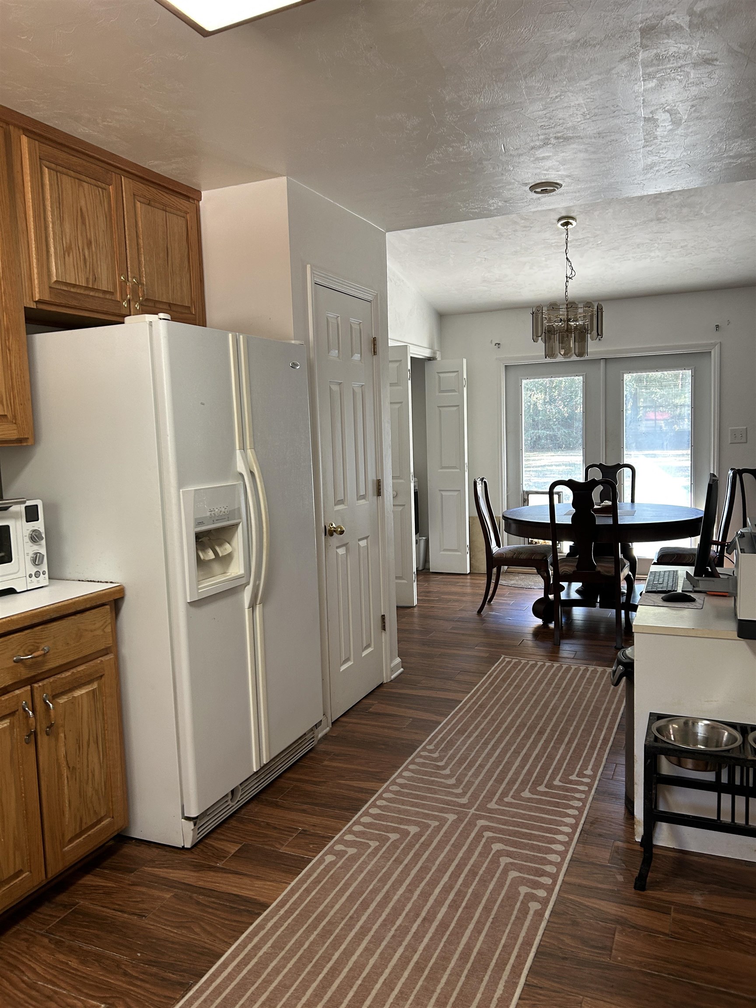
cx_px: 378
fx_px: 757
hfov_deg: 53.1
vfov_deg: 67.3
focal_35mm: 26
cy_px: 504
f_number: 1.5
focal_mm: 5.7
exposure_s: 1/60
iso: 100
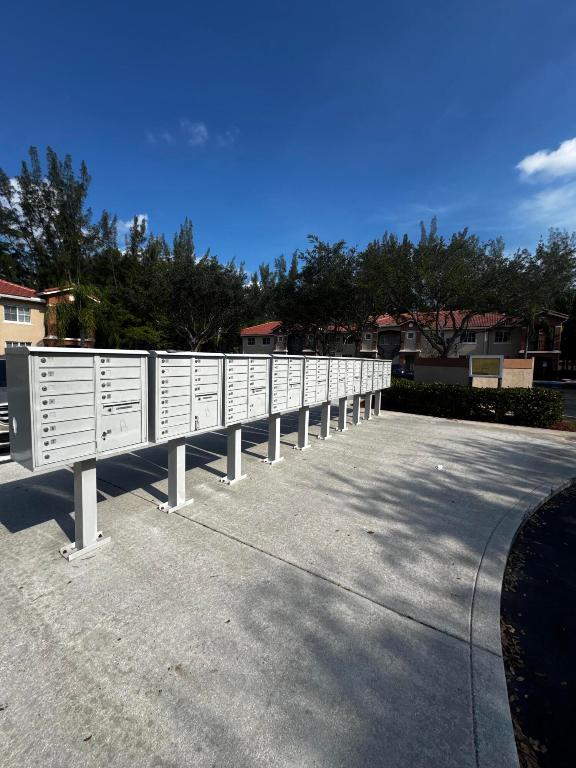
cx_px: 288
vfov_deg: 102.1
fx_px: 311
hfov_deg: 85.7
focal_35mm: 14
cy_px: 384
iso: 50
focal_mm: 2.22
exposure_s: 1/2674
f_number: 2.2
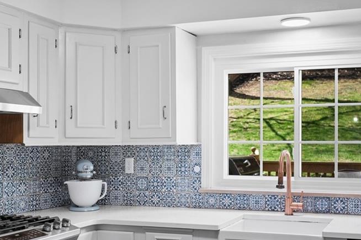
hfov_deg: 41.4
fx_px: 471
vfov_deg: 28.6
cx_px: 243
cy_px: 141
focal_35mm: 47
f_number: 4
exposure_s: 1/10
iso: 400
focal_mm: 30
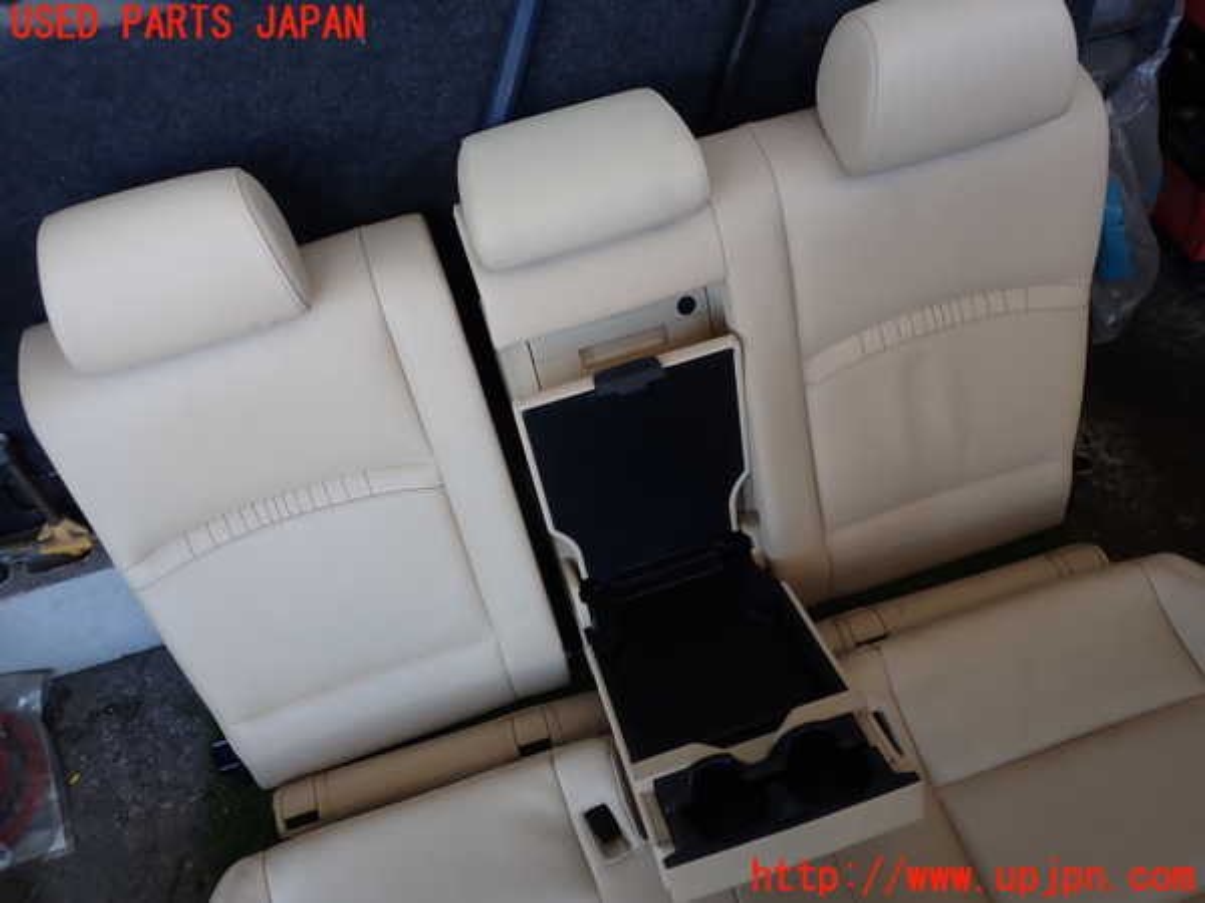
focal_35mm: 30
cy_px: 452
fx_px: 1044
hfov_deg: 60.0
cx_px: 602
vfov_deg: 46.8
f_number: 2.3
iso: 125
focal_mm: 5.4
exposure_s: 1/60
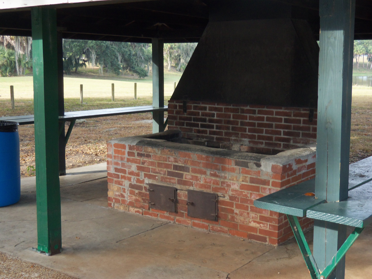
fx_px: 527
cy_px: 140
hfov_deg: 38.9
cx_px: 186
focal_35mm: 49
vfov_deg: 29.7
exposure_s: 1/50
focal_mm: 8.7
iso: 125
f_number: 4.6
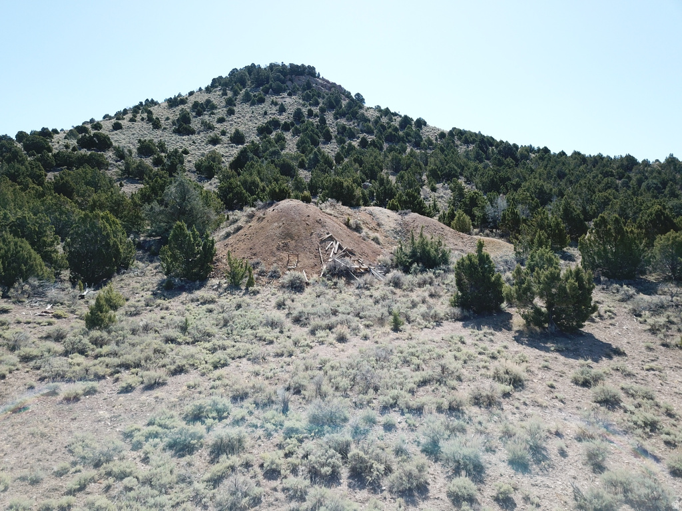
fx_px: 512
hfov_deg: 67.3
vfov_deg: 53.1
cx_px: 341
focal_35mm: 26
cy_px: 256
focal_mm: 4.73
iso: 100
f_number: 2.2
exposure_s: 1/710
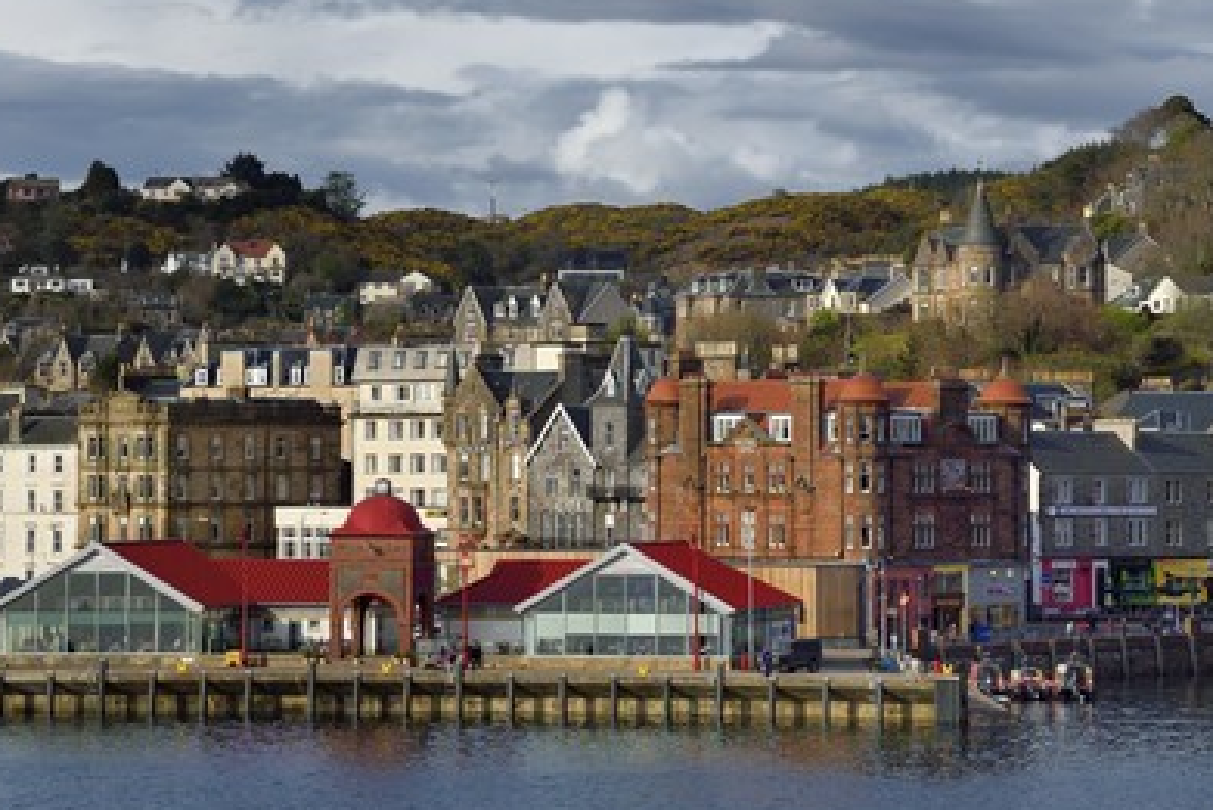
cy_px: 391
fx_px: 5427
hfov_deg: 12.8
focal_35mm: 161
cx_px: 611
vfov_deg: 8.5
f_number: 11
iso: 200
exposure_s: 1/320
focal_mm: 150
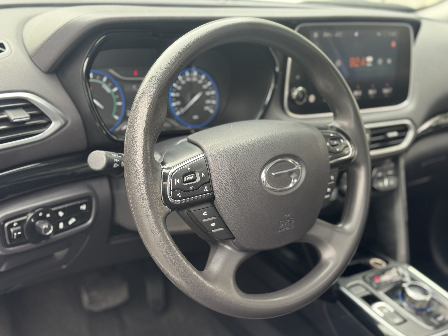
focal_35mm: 49
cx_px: 222
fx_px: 634
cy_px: 169
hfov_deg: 38.9
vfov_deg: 29.7
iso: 100
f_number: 1.78
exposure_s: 1/60
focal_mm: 6.76
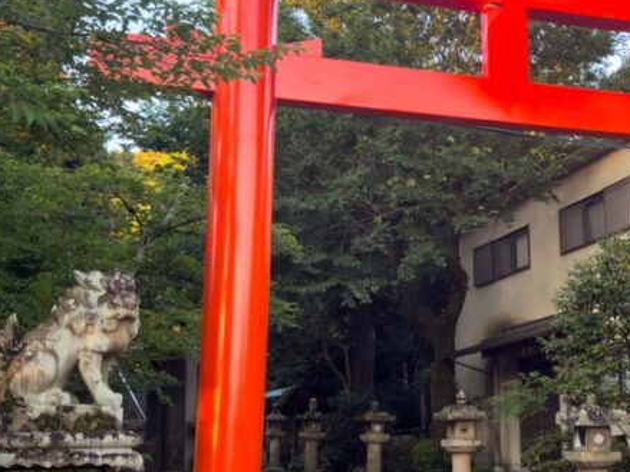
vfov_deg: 25.9
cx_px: 488
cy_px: 314
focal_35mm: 56
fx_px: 1019
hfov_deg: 33.5
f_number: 1.8
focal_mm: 6.86
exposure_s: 1/120
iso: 125
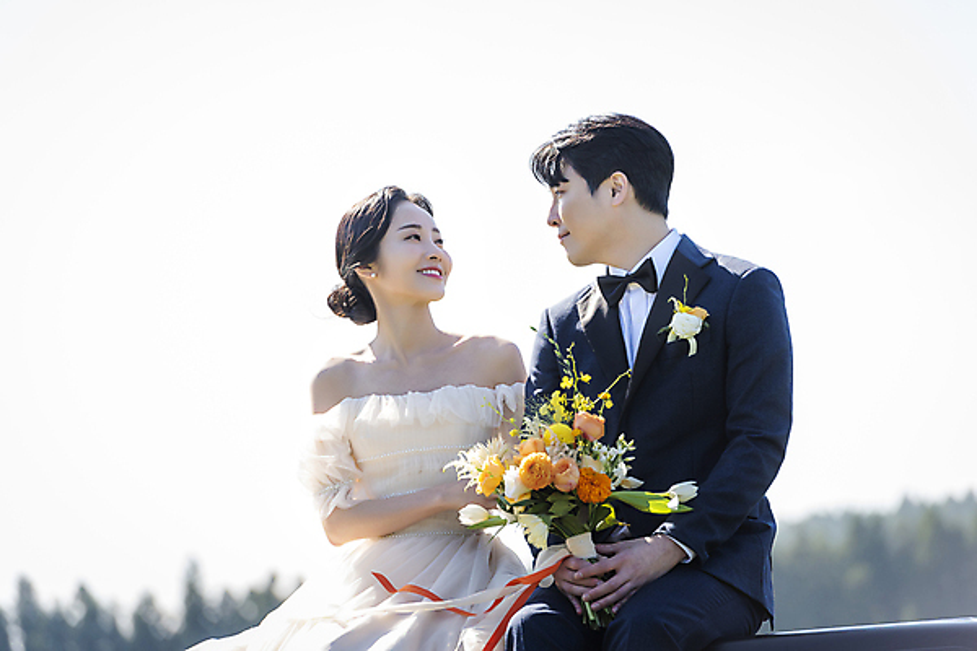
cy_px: 326
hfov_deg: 10.3
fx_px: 5427
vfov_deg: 6.9
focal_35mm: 200
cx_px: 488
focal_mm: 200
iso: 400
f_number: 4.5
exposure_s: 1/640
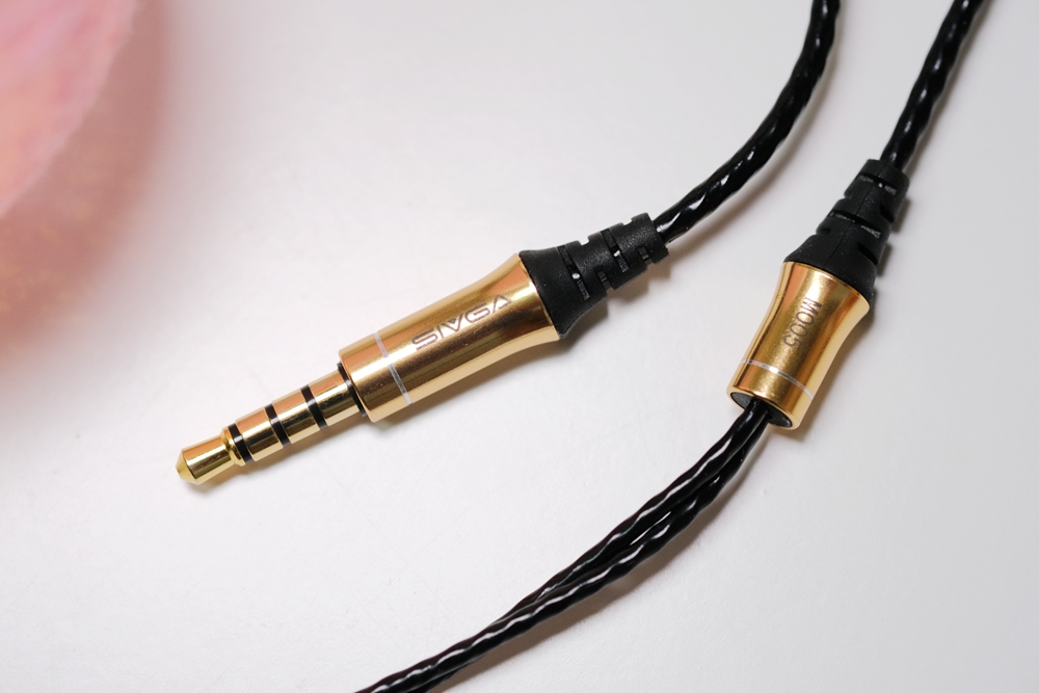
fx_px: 2598
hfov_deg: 22.6
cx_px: 520
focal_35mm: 90
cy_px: 346
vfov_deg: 15.2
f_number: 4
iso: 1000
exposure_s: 1/160
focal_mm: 60
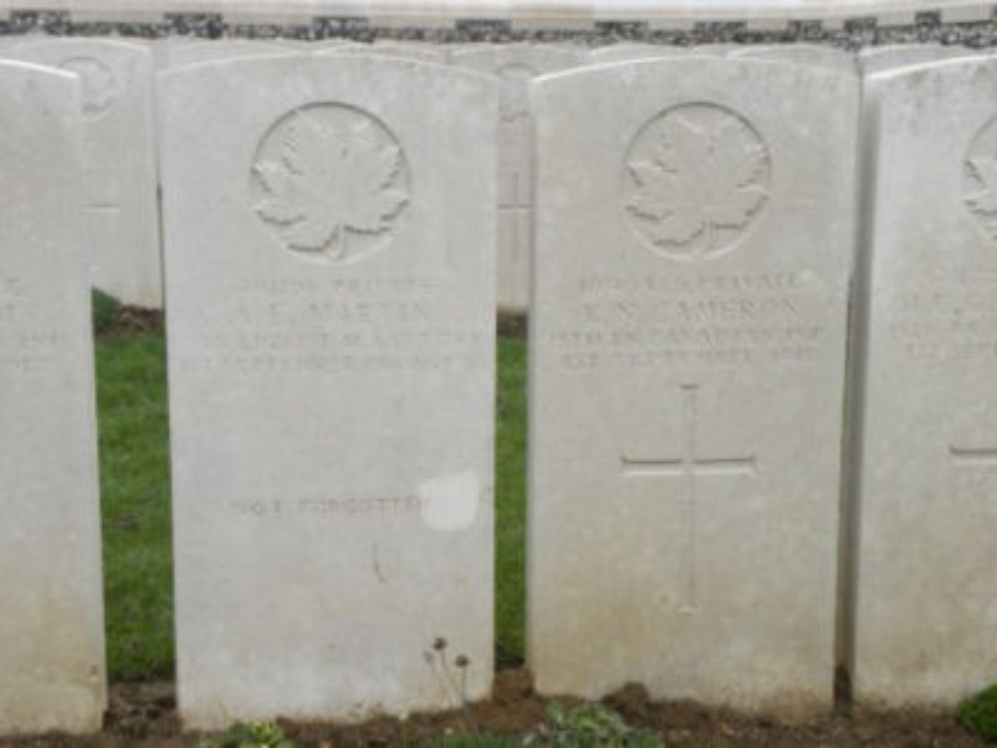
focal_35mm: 58
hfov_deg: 33.2
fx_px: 1670
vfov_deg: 25.2
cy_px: 374
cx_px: 498
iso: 64
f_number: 3.5
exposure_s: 1/92.7
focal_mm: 10.3
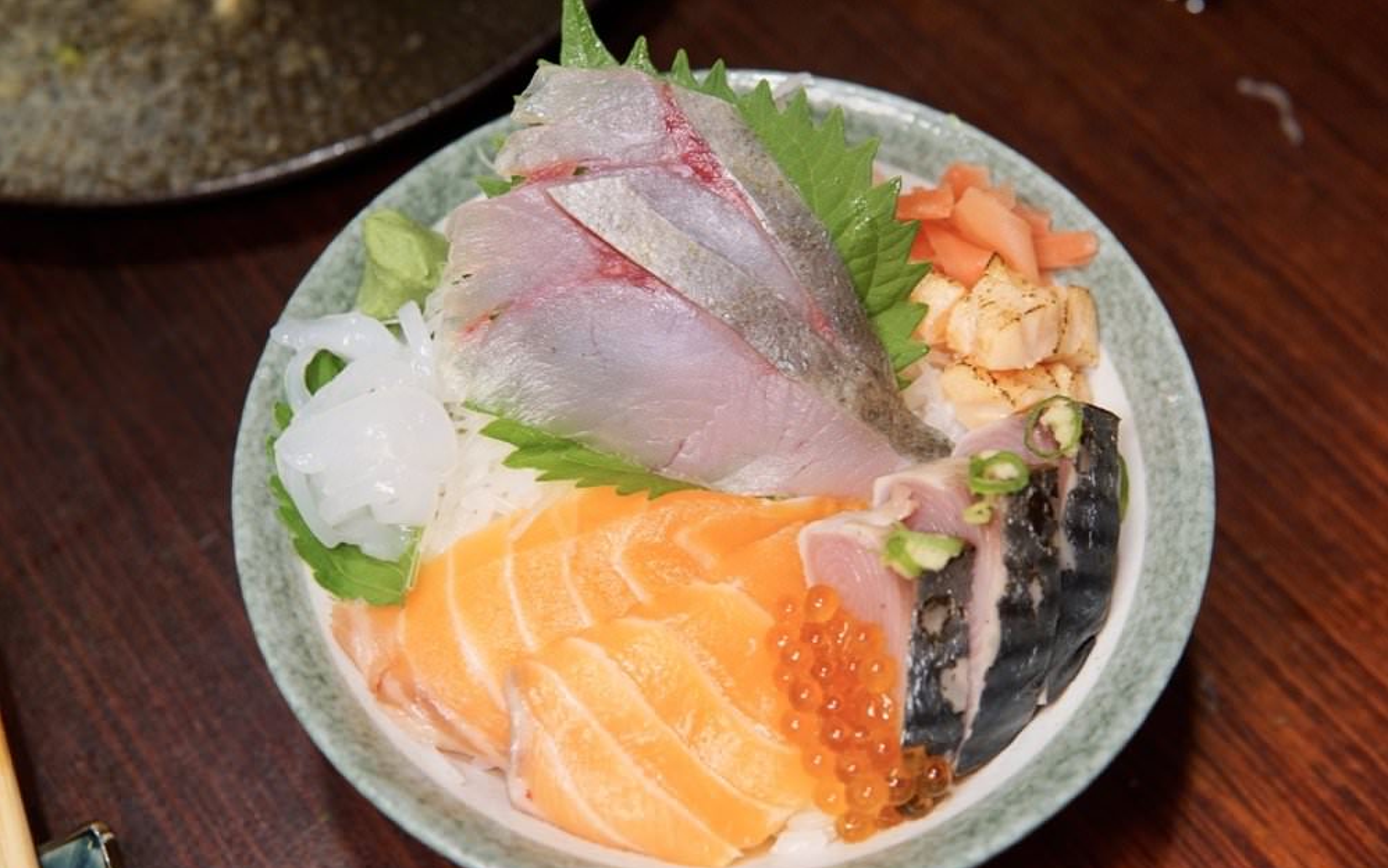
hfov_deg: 43.5
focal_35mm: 46
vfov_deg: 28.0
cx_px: 694
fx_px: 1740
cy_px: 462
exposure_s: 1/60
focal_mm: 30
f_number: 4
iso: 500
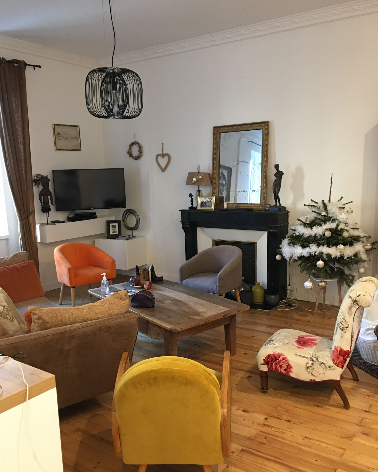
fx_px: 434
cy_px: 256
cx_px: 186
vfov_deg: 57.1
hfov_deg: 47.1
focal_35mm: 31
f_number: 2.2
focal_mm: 4.15
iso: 80
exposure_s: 1/10
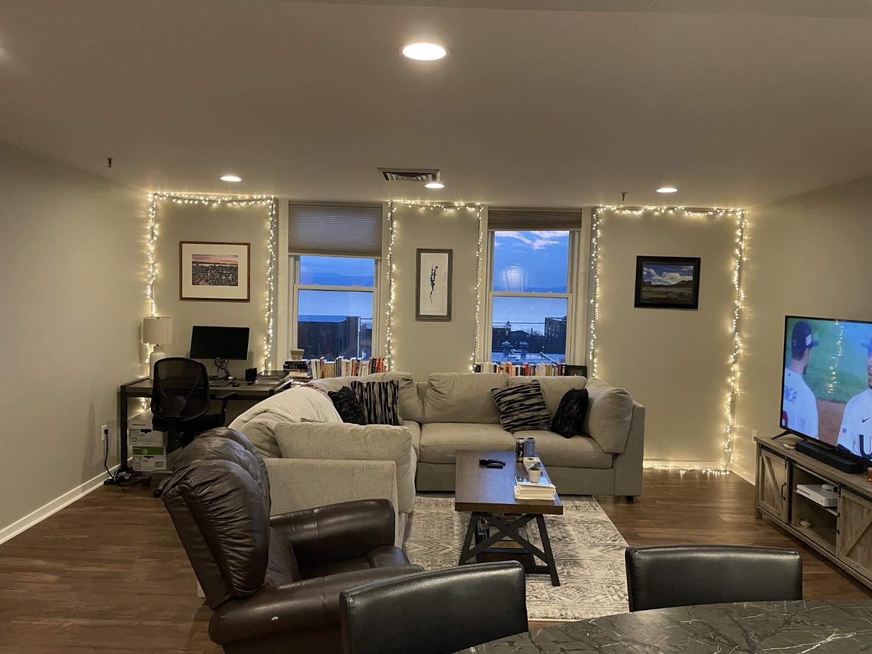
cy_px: 327
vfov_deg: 53.1
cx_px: 436
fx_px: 655
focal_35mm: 26
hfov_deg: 67.3
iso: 400
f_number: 1.6
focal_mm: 4.2
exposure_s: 1/40
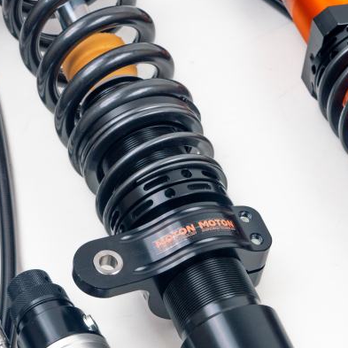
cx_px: 187
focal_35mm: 135
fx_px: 1535
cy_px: 229
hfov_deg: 12.9
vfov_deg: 12.9
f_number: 9
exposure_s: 1/30
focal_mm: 52
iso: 100
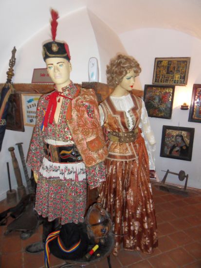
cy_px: 134
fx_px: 186
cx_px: 100
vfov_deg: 71.6
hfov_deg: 56.9
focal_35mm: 24
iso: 400
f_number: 3.3
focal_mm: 4.2
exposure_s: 1/45
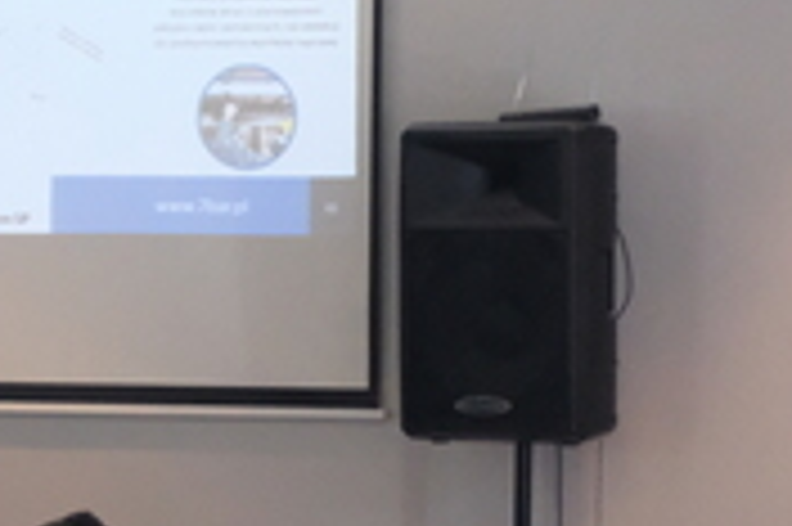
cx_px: -266
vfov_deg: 5.9
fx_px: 5099
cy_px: 481
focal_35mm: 232
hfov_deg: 8.7
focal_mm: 45.2
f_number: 5.6
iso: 6400
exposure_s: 1/52
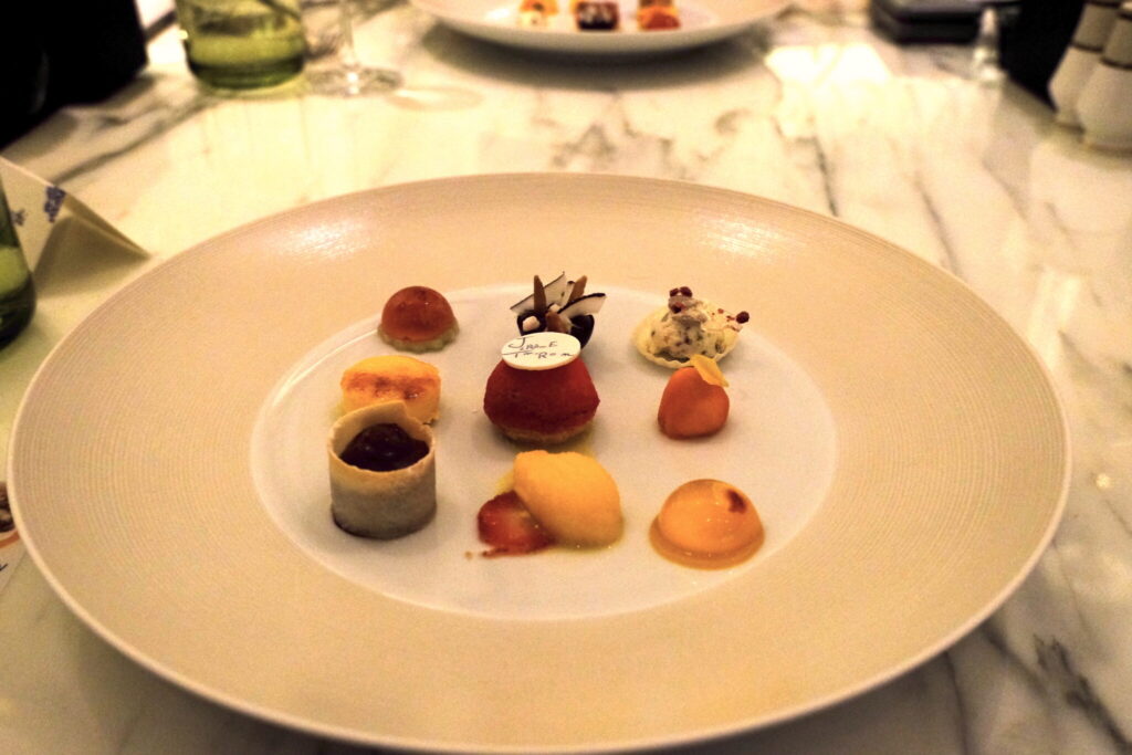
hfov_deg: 60.3
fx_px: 975
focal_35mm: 31
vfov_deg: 42.3
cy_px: 378
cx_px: 566
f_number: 4.2
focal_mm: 20.9
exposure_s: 1/100
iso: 2500
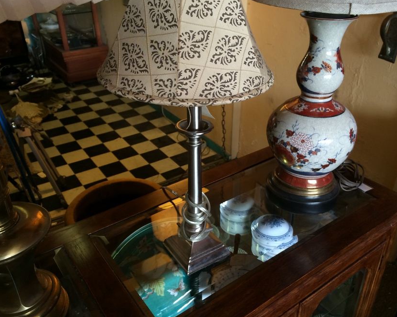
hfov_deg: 55.7
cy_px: 158
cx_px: 199
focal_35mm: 32
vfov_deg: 45.8
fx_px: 376
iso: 80
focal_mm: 4.12
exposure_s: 1/30
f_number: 2.2
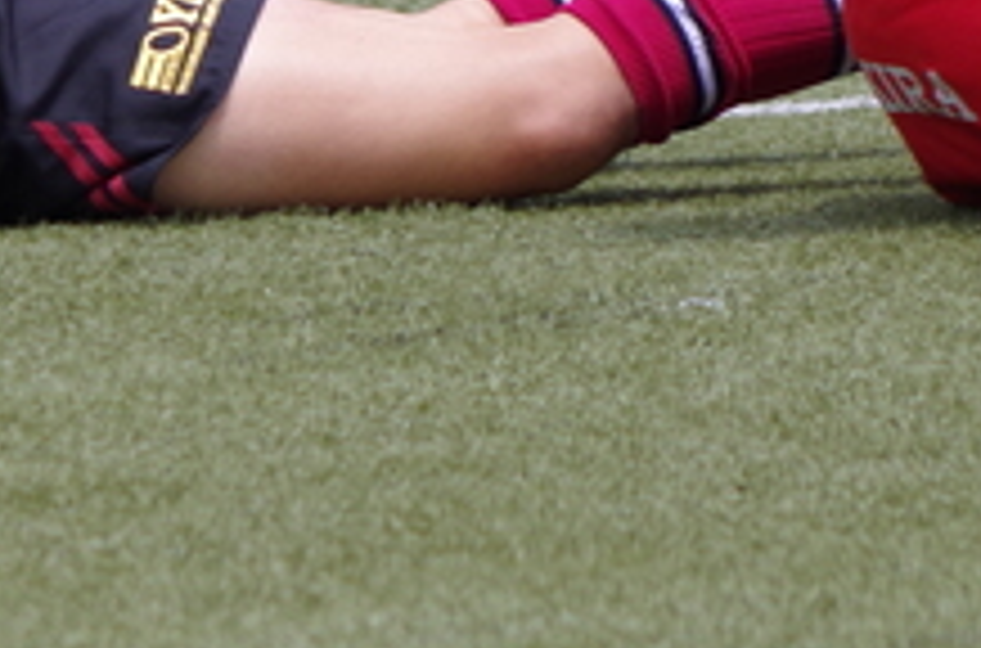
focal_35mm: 1155
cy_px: -56
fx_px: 31383
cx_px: -184
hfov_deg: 1.8
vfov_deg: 1.2
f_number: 7.1
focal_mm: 210
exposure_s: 1/640
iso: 400
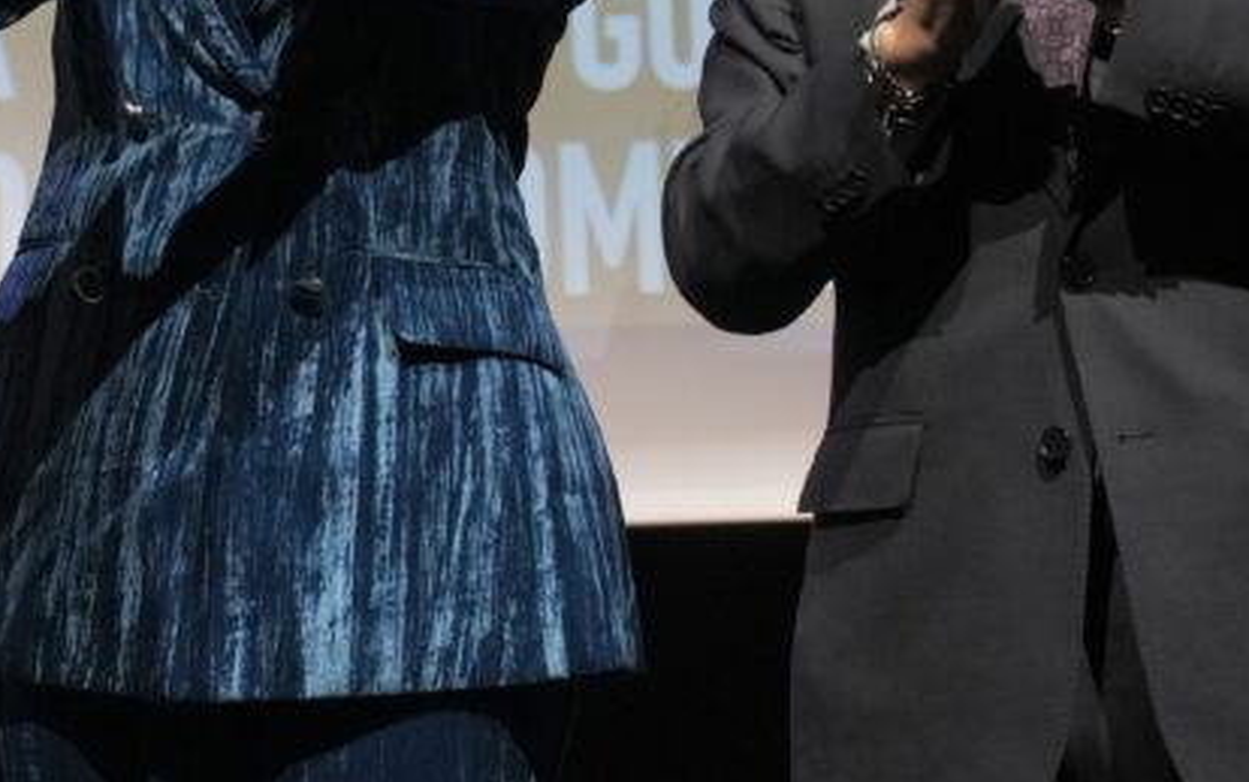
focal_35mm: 131
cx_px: 368
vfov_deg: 9.9
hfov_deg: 15.9
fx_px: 4460
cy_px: -17
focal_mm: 35
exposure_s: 1/160
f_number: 5
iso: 2000
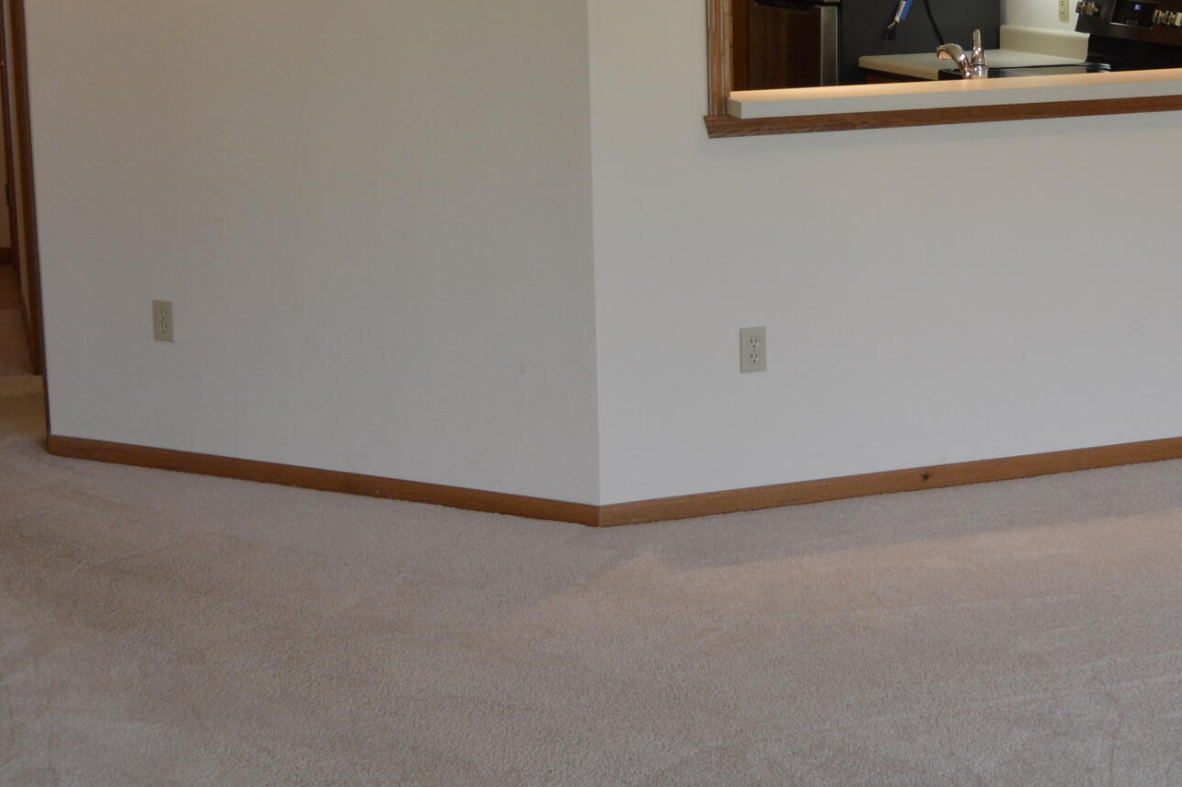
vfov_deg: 21.4
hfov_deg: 31.9
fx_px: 2068
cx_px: 672
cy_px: 200
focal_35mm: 63
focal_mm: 18
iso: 400
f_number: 3.5
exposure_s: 1/100
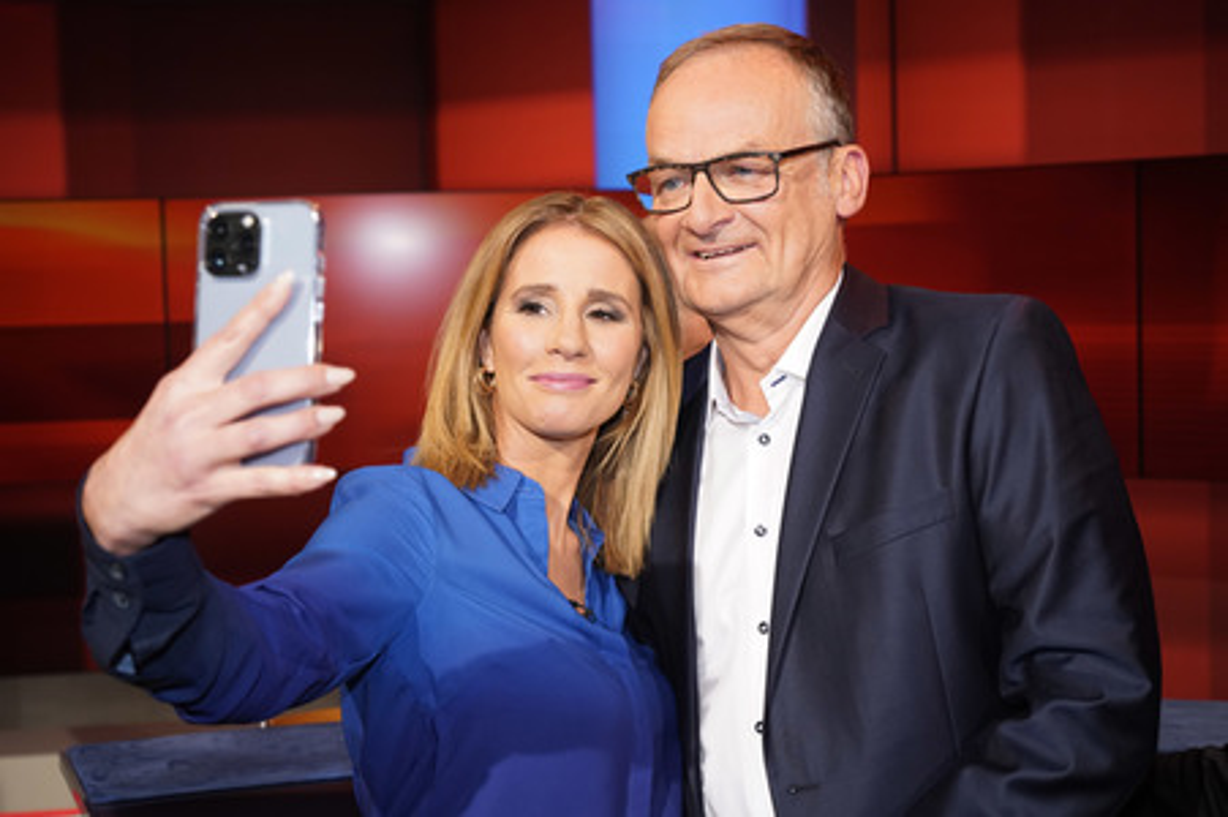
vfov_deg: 30.5
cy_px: 408
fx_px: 1500
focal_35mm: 44
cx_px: 614
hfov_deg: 44.5
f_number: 4.5
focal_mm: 44
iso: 1600
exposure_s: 1/125
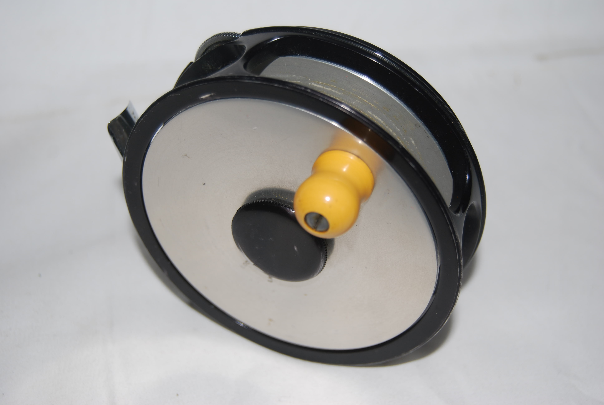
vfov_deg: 23.8
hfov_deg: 35.0
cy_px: 202
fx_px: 957
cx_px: 302
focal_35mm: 57
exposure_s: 1/60
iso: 100
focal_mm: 38
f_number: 5
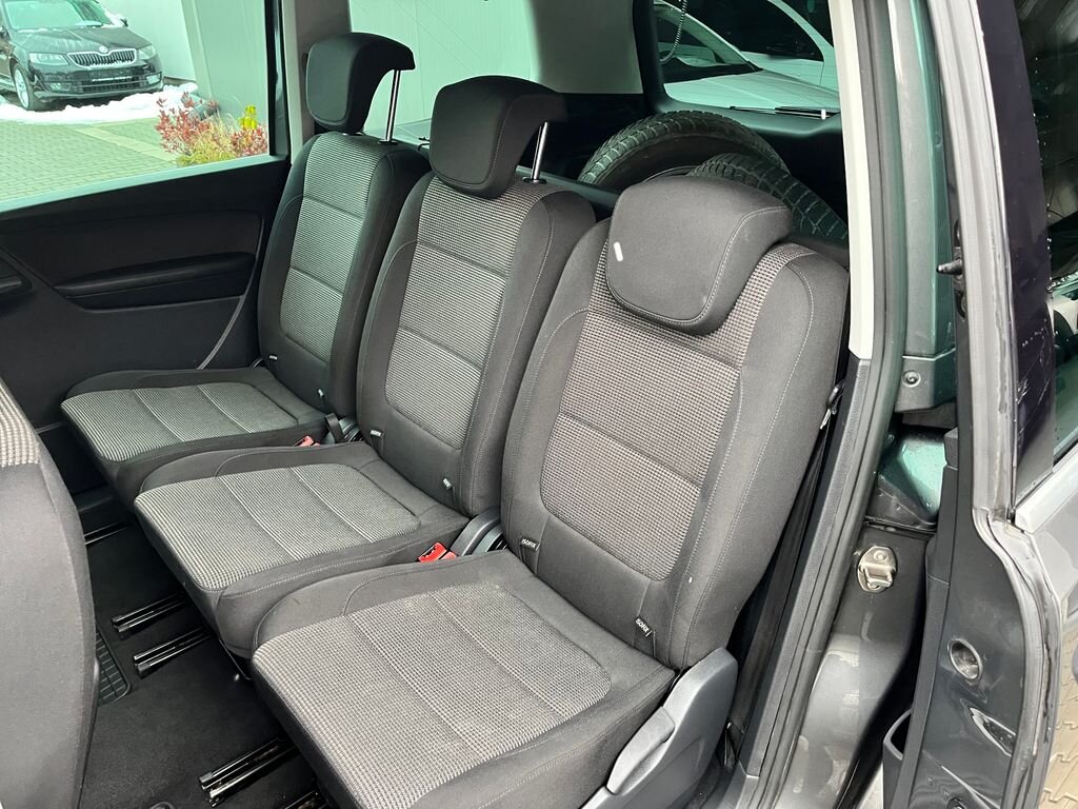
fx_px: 810
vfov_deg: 53.1
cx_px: 539
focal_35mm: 26
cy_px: 404
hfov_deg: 67.3
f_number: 1.6
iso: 400
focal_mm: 5.1
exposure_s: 1/60
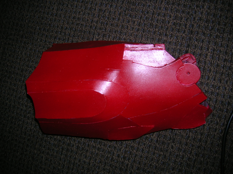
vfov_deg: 41.7
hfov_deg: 54.0
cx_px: 116
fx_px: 229
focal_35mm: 34
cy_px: 87
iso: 50
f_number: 2.9
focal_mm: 5.7
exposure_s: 1/60.1
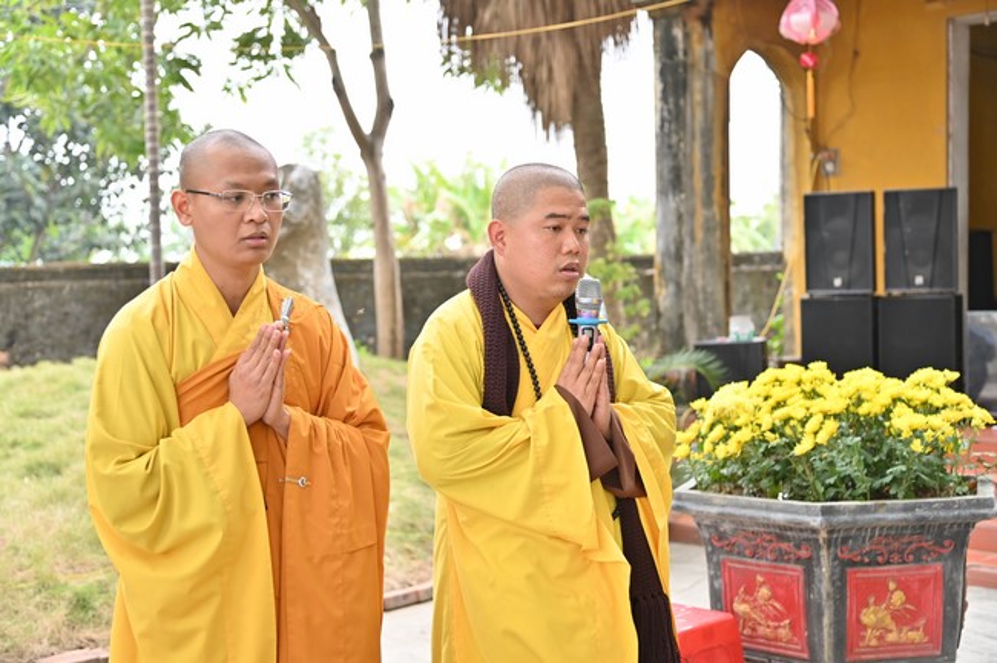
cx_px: 498
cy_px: 332
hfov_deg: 38.2
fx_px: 1439
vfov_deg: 25.9
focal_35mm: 52
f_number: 4
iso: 200
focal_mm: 52
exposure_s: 1/100
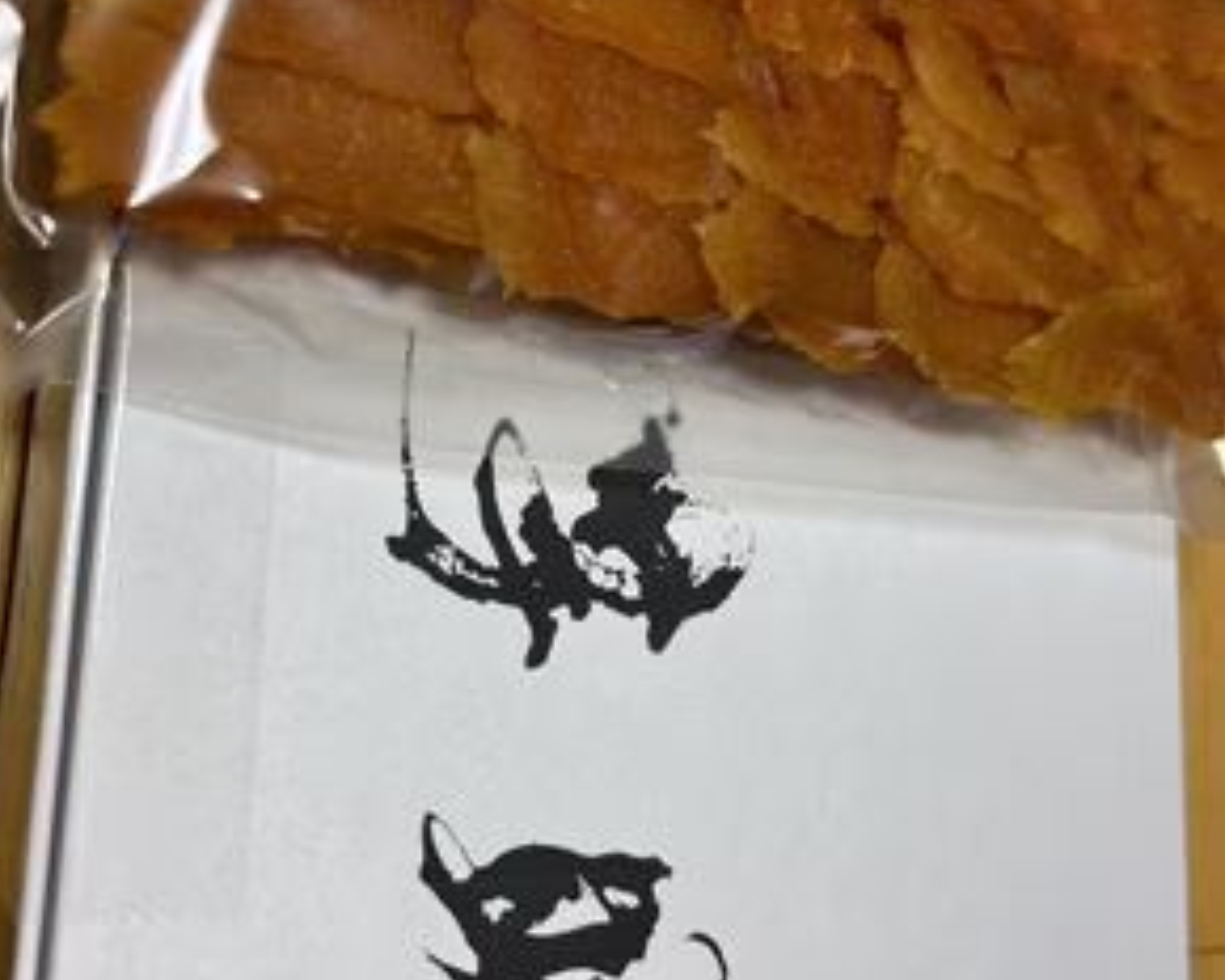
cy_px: 418
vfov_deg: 42.1
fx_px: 1269
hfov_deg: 51.5
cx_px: 596
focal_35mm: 35
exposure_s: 1/120
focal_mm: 5.7
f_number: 1.5
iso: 100
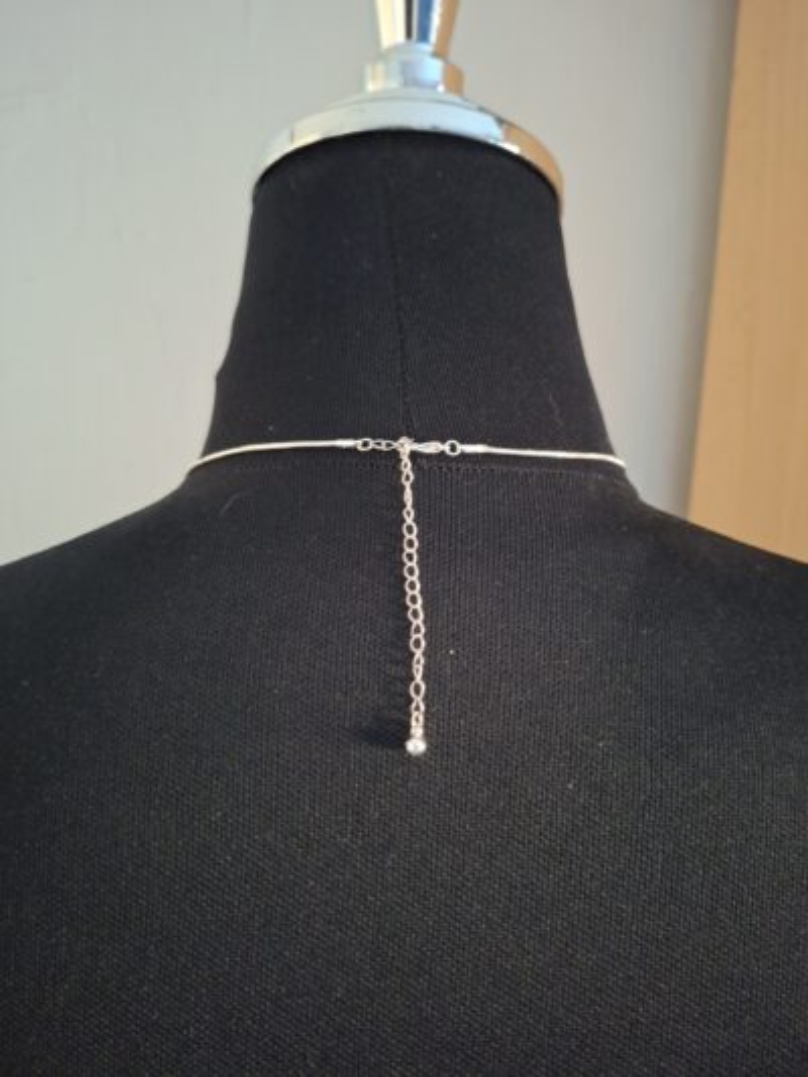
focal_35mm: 23
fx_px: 716
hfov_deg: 58.9
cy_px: 538
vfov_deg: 73.9
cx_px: 404
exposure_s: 1/25
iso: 800
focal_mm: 5.54
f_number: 1.8
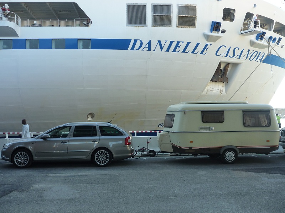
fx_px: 280
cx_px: 142
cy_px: 106
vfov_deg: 41.8
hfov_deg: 54.0
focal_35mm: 34
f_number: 3.7
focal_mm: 6
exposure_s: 1/125
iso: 125
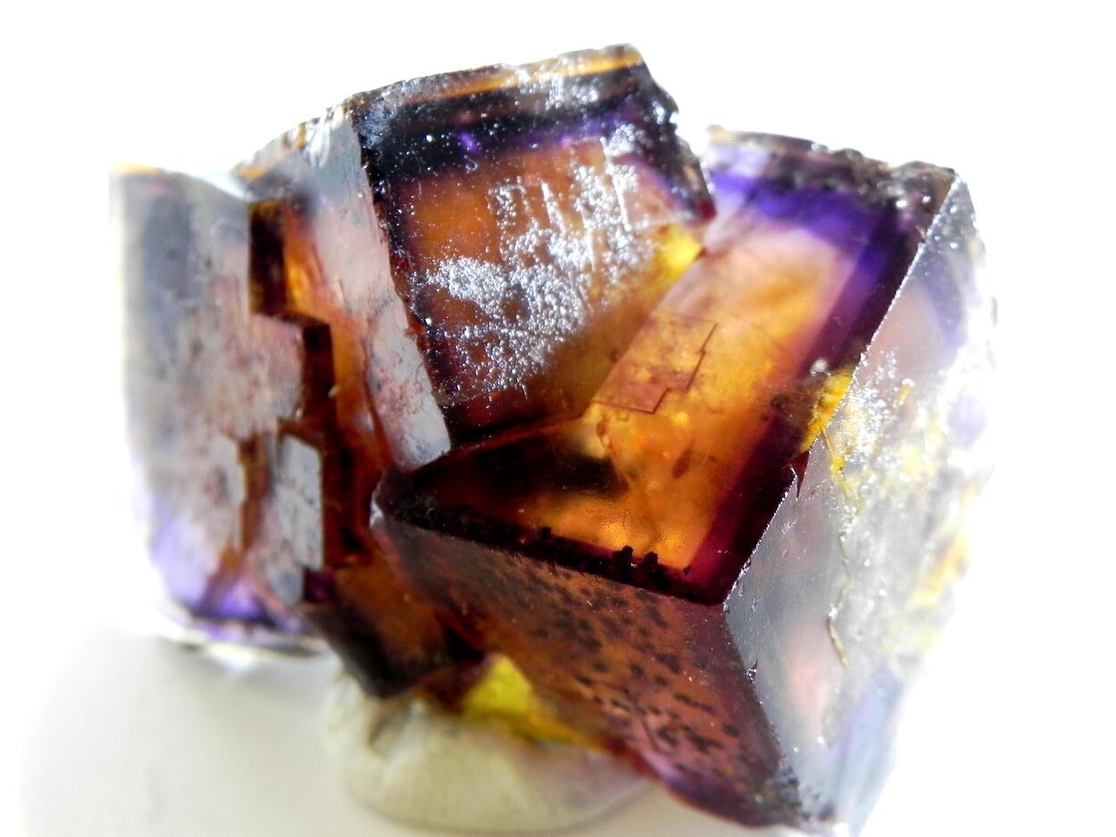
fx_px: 3063
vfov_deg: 15.6
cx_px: 558
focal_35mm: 95
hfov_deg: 20.6
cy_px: 418
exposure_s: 1/31.4
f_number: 4
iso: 198
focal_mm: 16.9
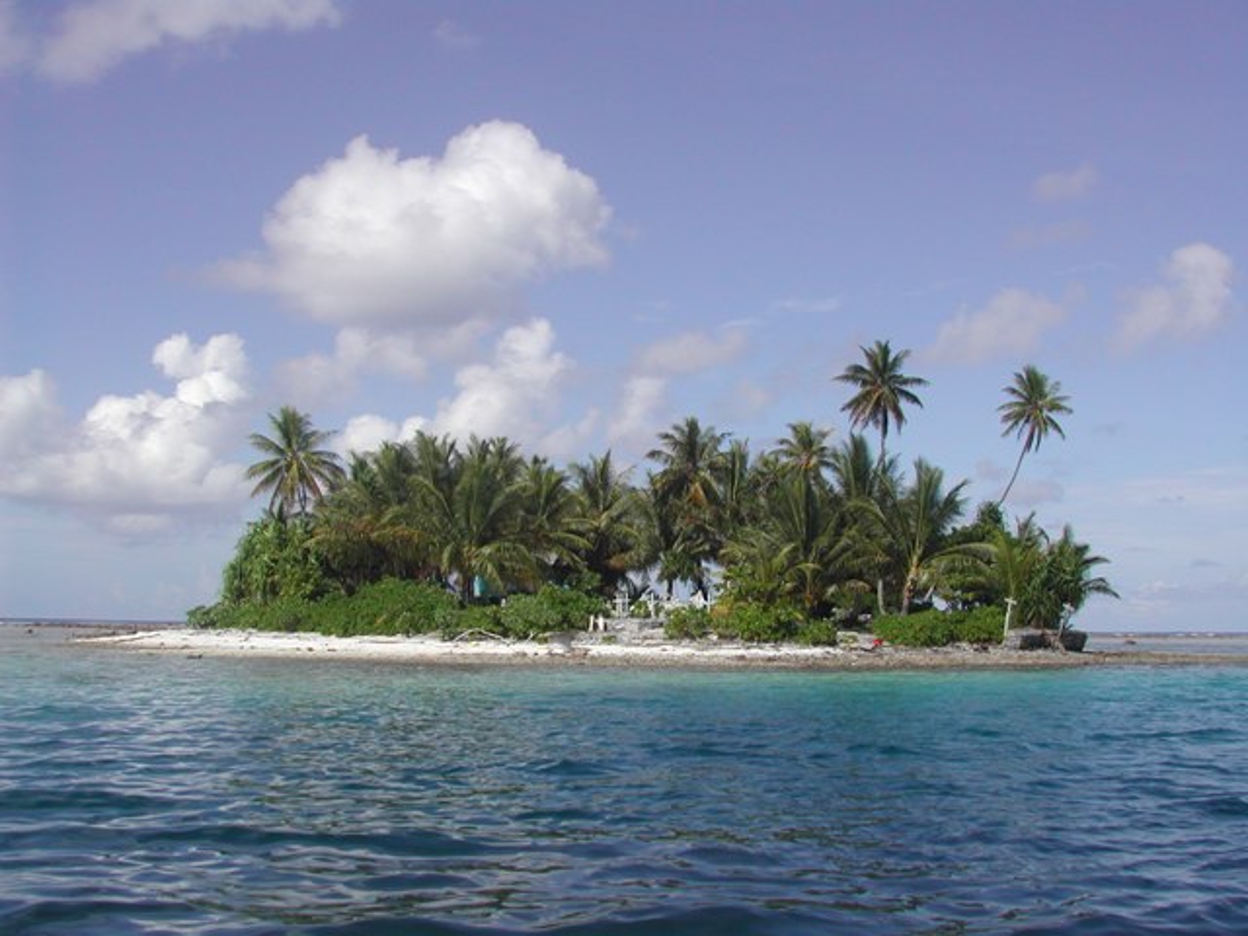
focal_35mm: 42
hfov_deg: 44.8
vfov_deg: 34.3
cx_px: 624
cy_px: 468
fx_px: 1514
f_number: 8
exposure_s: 1/323
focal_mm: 9
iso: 100
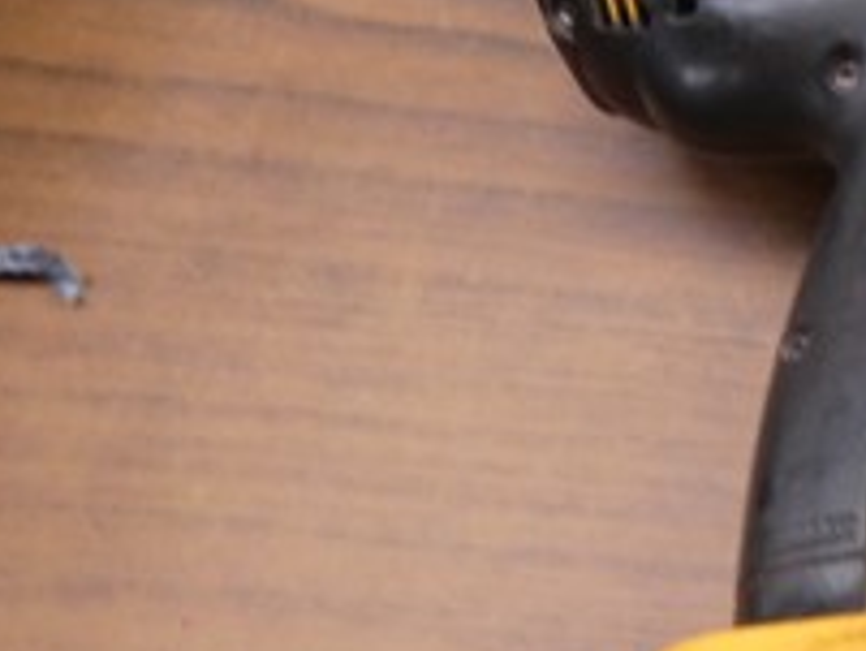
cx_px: 1536
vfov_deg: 20.5
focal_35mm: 72
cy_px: 297
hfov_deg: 20.0
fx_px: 1802
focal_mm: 3.6
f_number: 2.8
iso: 200
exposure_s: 1/60
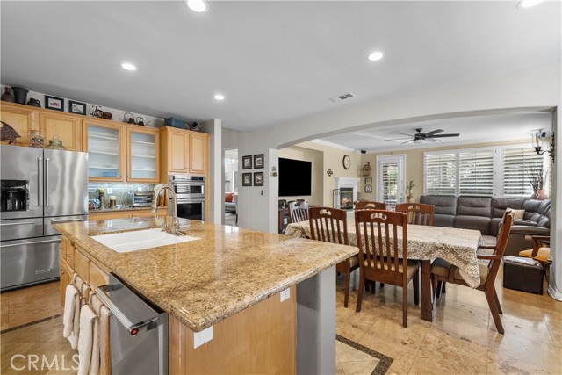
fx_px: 234
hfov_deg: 100.4
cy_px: 188
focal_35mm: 15
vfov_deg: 77.4
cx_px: 281
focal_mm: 15
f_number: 9
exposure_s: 1.6
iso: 100
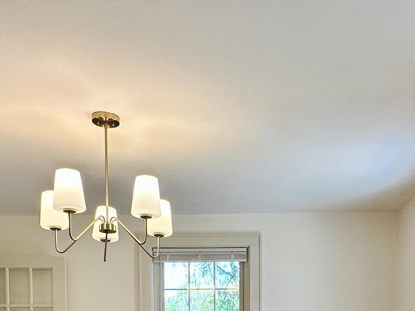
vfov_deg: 30.0
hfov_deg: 44.5
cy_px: 362
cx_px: 252
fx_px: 504
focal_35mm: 42
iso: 80
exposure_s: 1/120
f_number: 2.2
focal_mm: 2.22
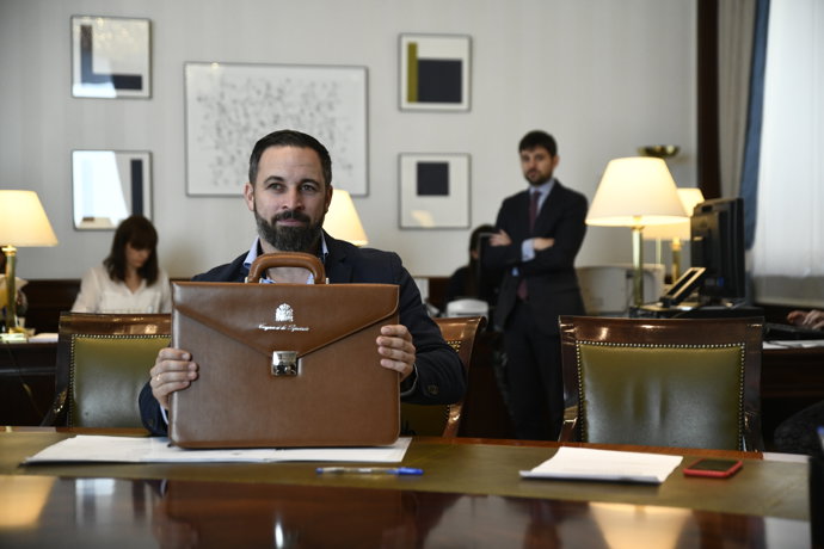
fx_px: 1190
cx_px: 412
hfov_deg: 38.2
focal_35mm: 52
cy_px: 274
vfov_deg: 26.0
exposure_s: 1/800
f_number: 2.8
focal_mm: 52
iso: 2000
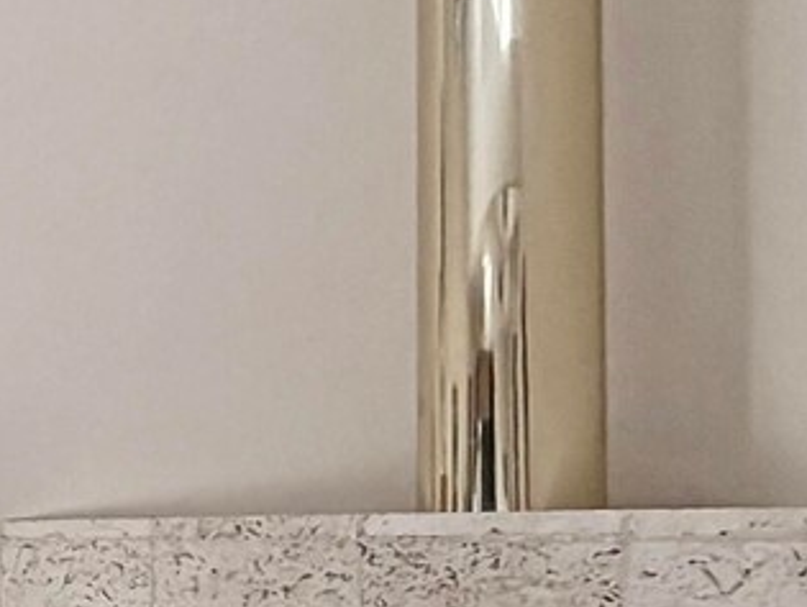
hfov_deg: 14.6
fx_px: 1657
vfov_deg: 18.3
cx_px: -1194
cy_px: 922
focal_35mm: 71
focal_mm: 2.22
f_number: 2.2
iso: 64
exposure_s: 1/200
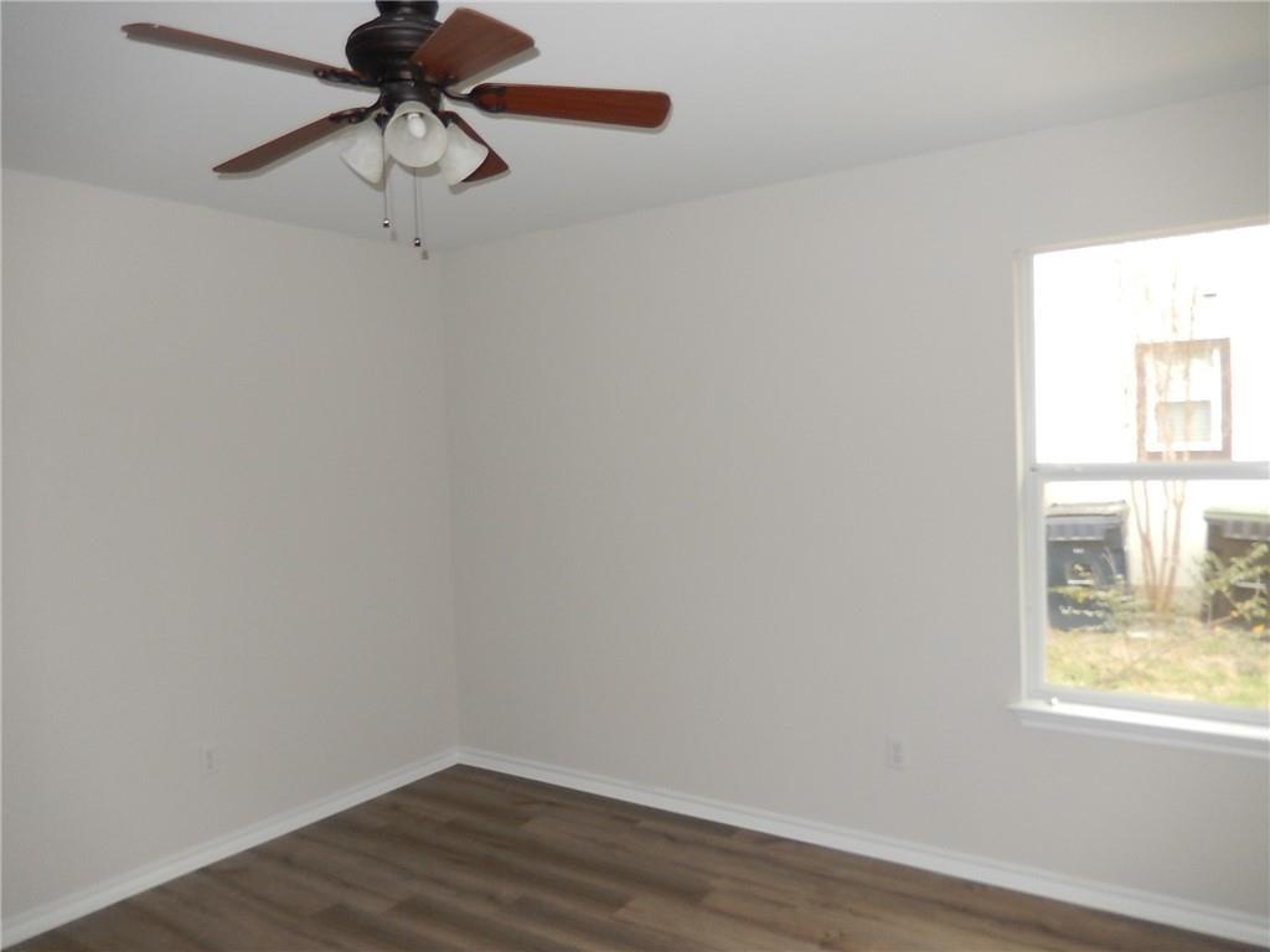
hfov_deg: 69.4
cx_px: 635
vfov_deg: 54.9
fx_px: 917
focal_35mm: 25
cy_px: 476
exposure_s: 1/30
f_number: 3.4
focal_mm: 4.5
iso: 220
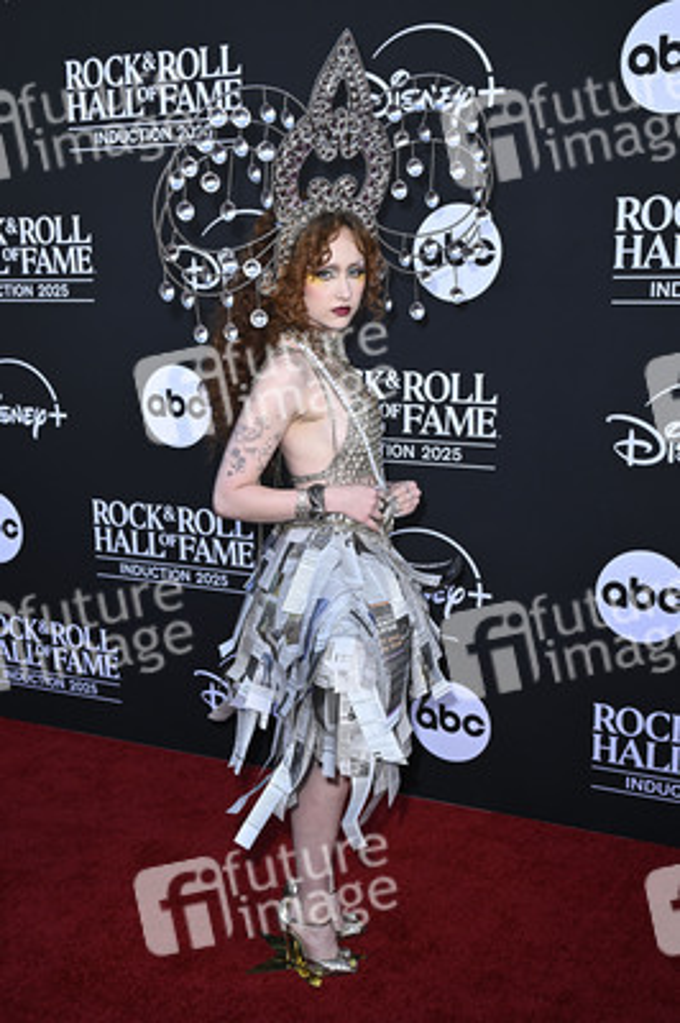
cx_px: 340
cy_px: 512
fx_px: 1078
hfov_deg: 35.0
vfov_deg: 50.7
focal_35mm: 38
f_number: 6.3
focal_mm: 38
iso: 640
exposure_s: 1/320
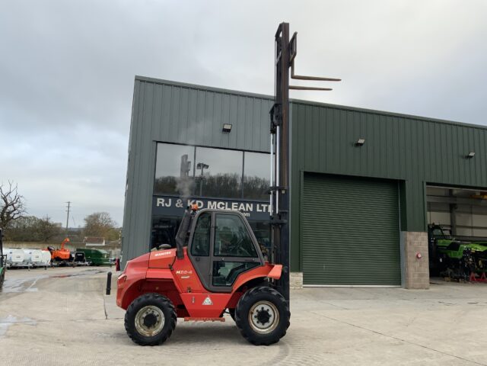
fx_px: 408
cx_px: 244
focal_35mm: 29
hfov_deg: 61.7
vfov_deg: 48.2
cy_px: 183
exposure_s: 1/169
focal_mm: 3
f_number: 1.8
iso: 16
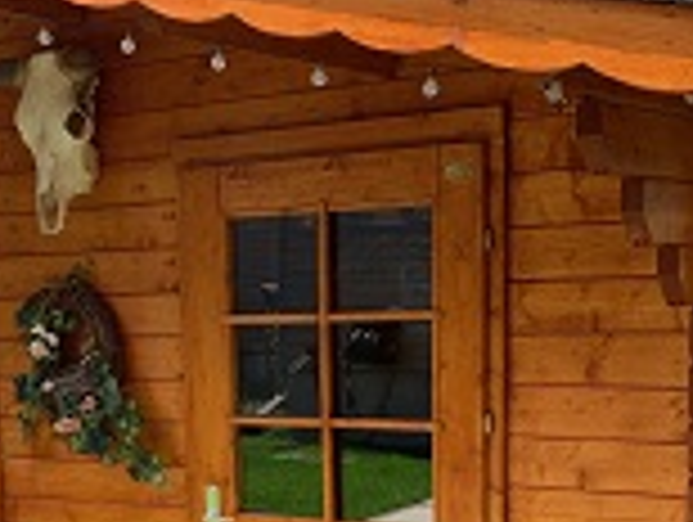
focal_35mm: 68
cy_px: 515
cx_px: 234
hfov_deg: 28.3
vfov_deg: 21.0
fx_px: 1363
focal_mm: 4.25
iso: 25
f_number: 1.8
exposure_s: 1/631
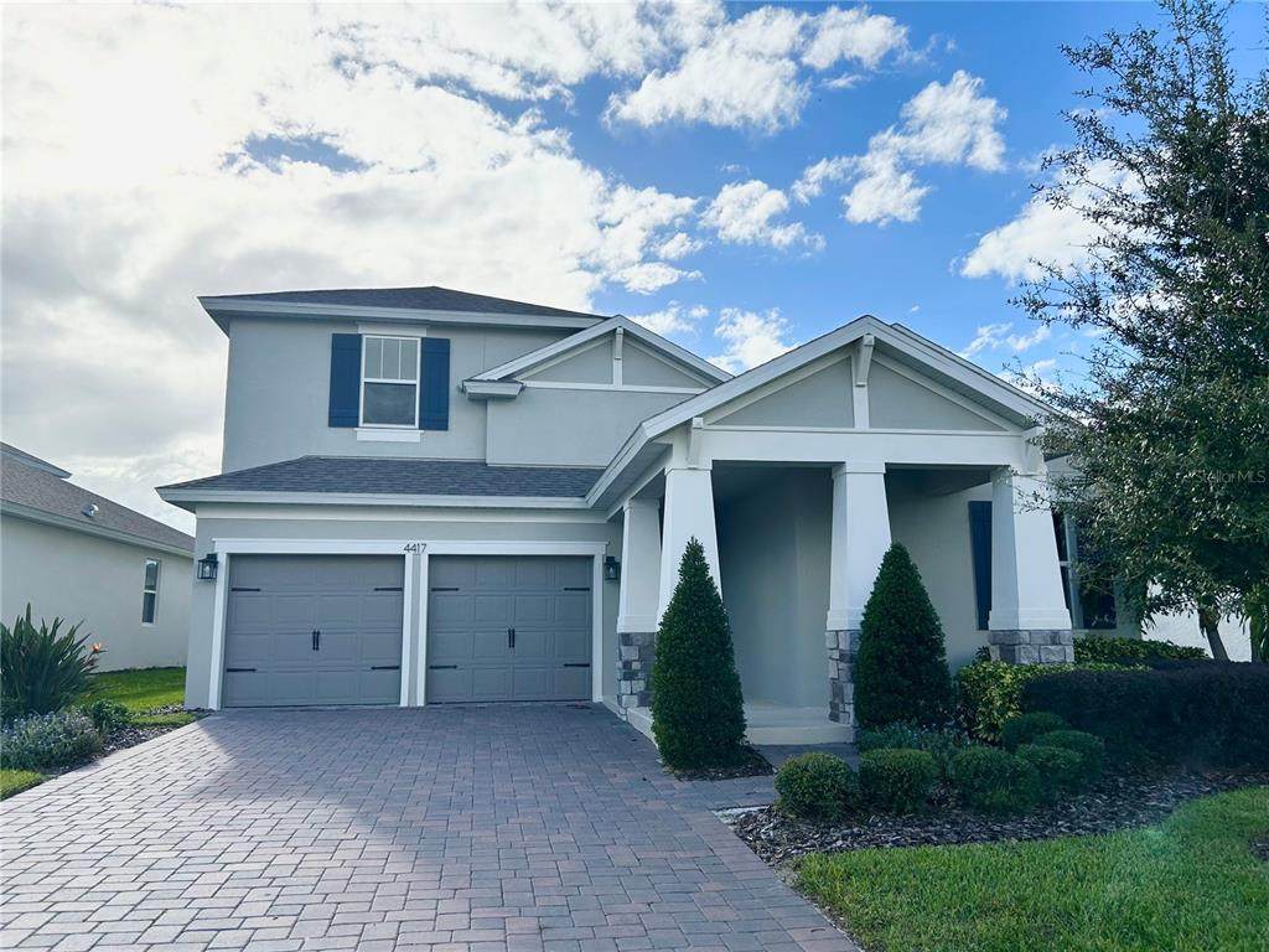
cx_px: 634
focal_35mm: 26
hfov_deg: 67.3
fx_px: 953
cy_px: 476
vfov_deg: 53.1
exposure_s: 1/6579
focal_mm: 5.7
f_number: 1.5
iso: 50
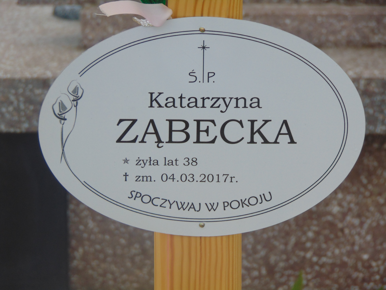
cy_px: 145
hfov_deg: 6.5
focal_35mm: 307
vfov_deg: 4.8
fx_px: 3423
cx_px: 193
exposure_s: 1/800
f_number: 4.2
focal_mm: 55.1
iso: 80
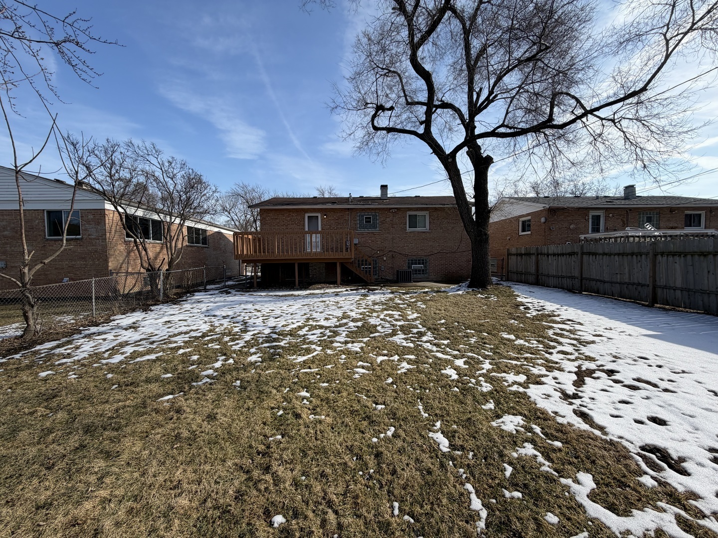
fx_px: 290
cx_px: 359
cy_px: 269
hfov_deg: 102.1
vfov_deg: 85.7
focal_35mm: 14
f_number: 2.2
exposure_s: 1/770
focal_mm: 2.22
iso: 25
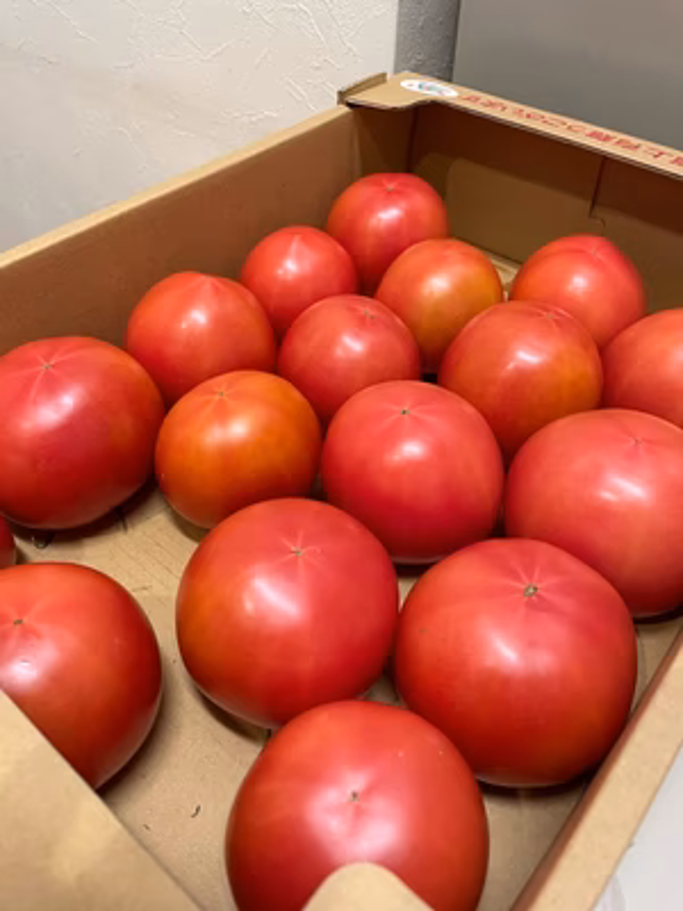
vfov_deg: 67.3
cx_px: 342
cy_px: 456
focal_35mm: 26
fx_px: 684
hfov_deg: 53.1
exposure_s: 1/50
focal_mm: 4.2
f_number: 1.6
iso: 200
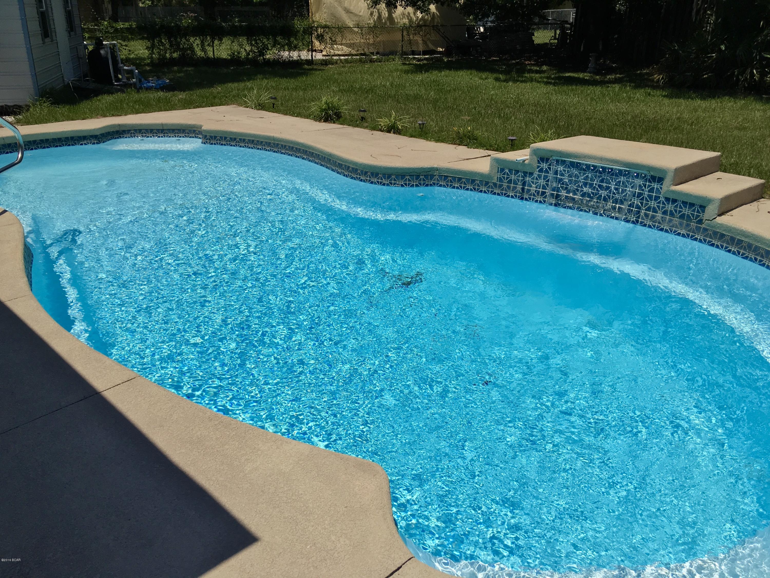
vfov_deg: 48.2
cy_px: 289
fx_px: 645
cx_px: 385
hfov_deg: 61.7
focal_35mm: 29
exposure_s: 1/5917
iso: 25
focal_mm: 4.15
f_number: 2.2
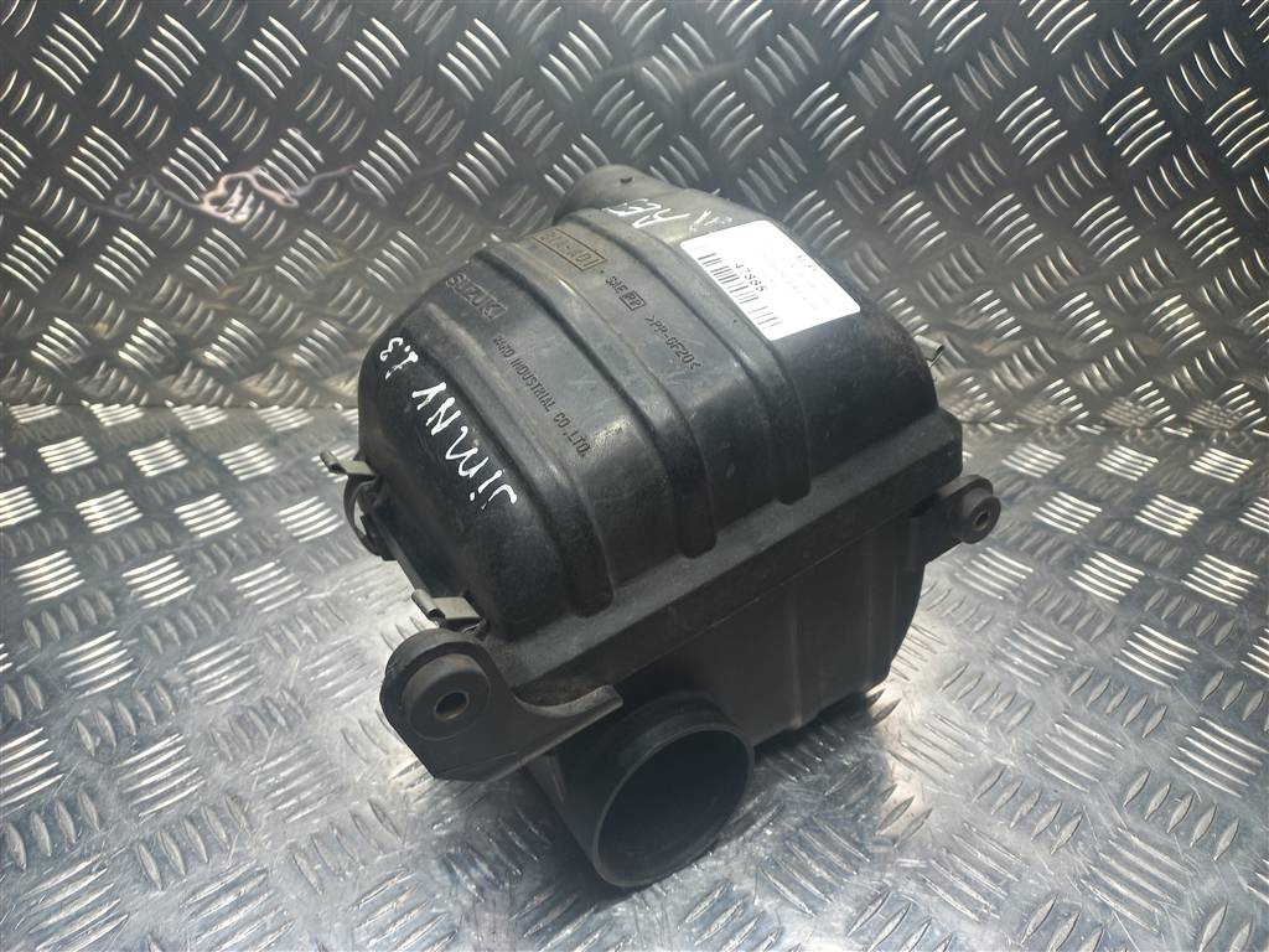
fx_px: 916
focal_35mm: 25
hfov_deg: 69.4
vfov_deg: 54.9
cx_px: 634
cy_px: 476
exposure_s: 1/50
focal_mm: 4.6
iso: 50
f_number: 1.8
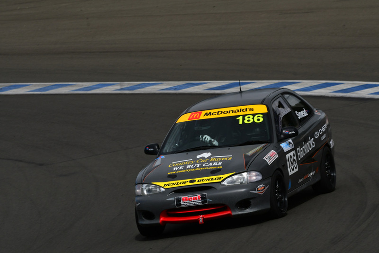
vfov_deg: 3.8
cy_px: 126
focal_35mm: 360
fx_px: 3791
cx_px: 190
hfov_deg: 5.7
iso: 200
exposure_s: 1/500
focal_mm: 240
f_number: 11
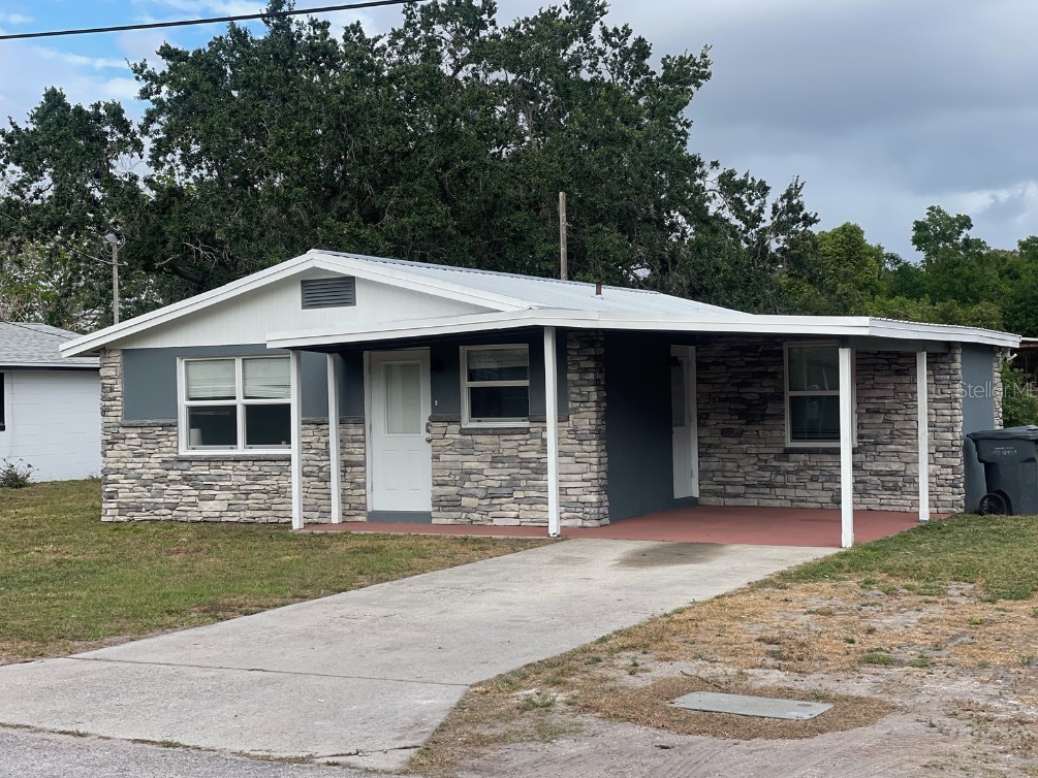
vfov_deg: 27.5
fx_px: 1589
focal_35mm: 53
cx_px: 525
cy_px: 389
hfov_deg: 36.2
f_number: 2
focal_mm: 6
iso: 32
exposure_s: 1/1199
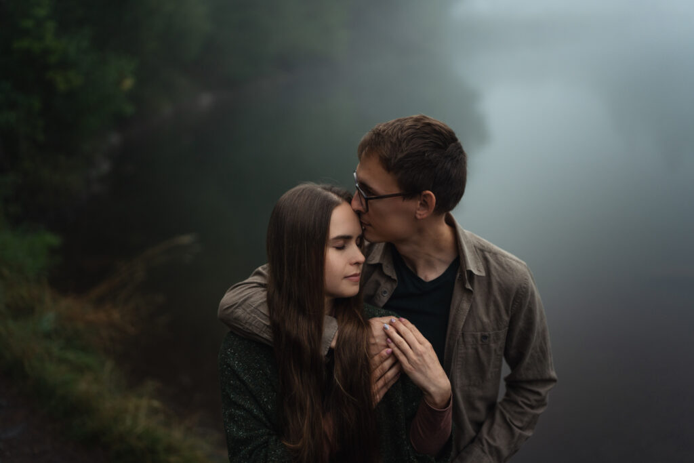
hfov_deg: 54.4
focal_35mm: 35
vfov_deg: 37.9
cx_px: 347
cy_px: 232
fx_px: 675
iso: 160
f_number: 1.2
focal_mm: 35
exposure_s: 1/640
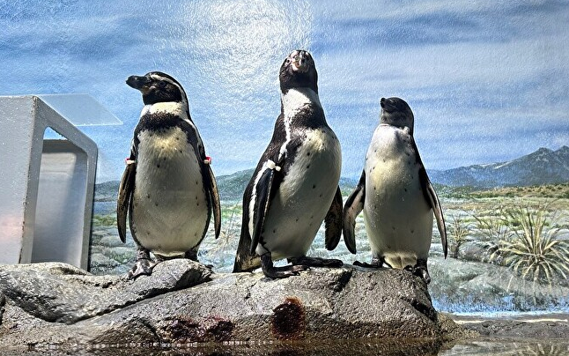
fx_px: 403
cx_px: 287
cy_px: 173
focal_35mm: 26
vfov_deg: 47.6
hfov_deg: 70.4
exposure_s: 1/100
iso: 160
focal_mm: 6.86
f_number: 1.78
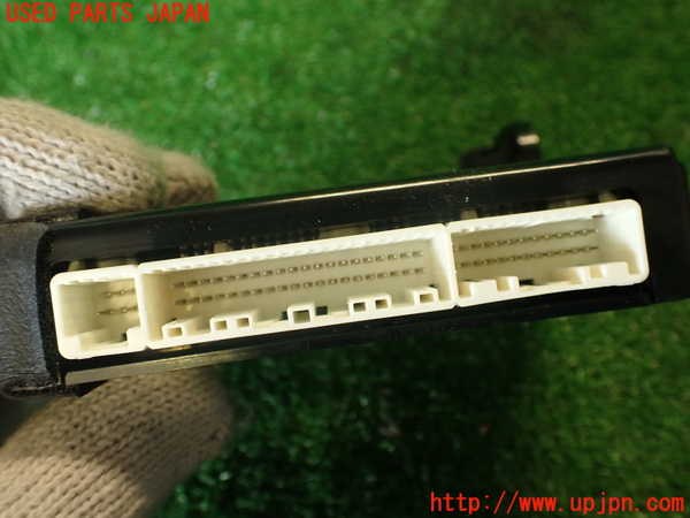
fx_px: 638
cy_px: 259
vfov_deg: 44.2
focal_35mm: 32
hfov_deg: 56.8
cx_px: 345
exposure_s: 1/50
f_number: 2.4
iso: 200
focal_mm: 5.79
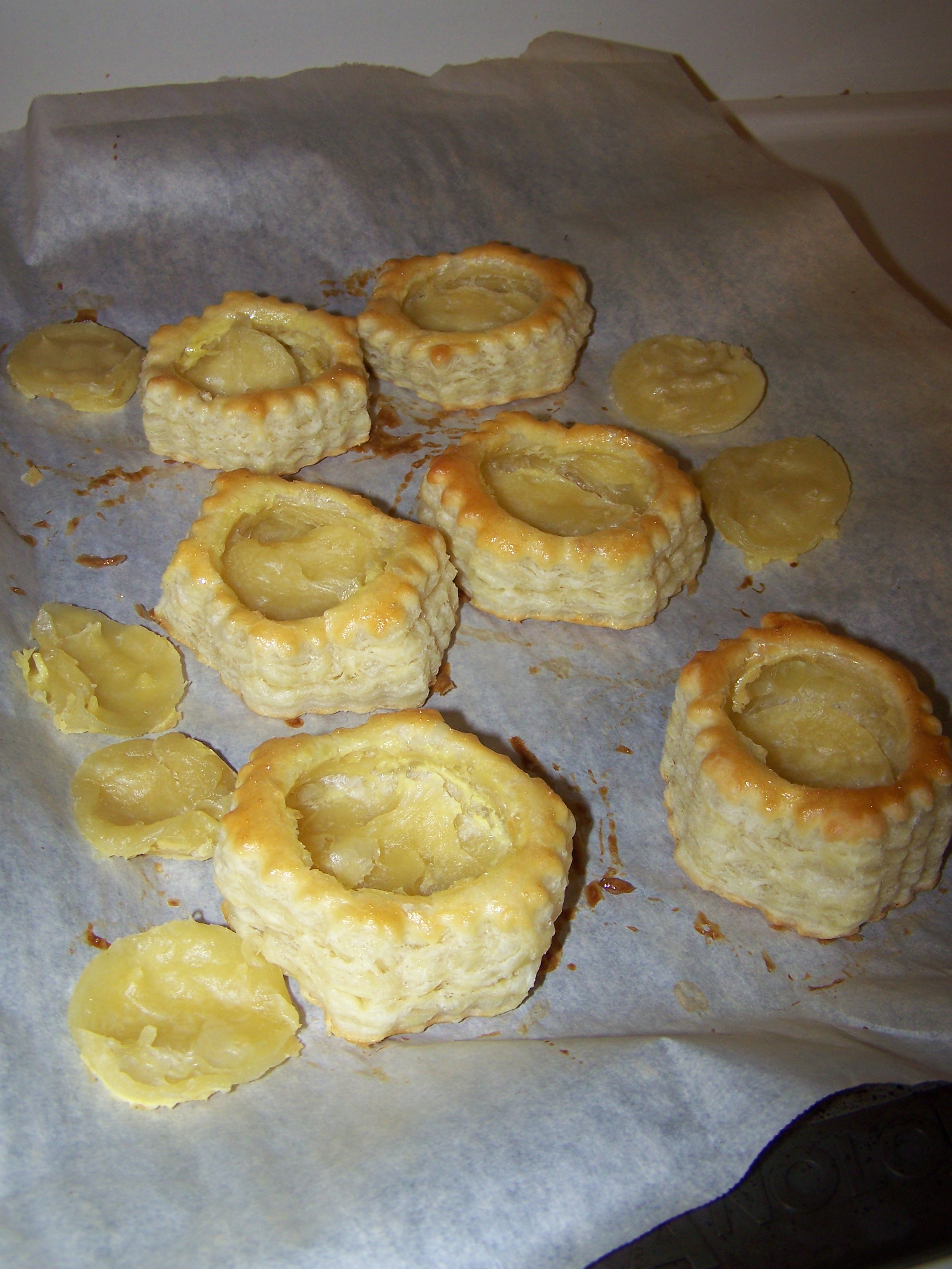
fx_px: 1504
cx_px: 445
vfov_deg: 45.8
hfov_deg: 35.1
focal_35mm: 41
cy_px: 597
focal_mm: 6.3
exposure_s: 1/60
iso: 80
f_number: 2.8
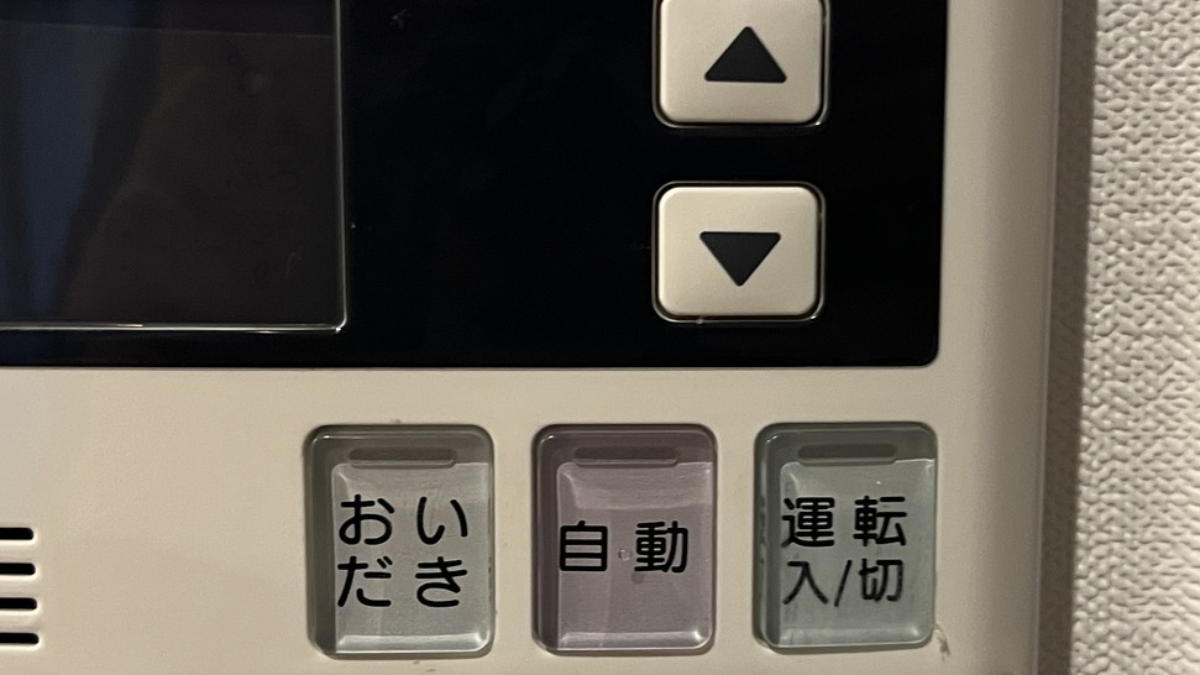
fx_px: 1782
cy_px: 455
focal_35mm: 56
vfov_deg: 21.4
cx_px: 643
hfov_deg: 37.2
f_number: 1.6
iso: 160
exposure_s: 1/50
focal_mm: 5.1
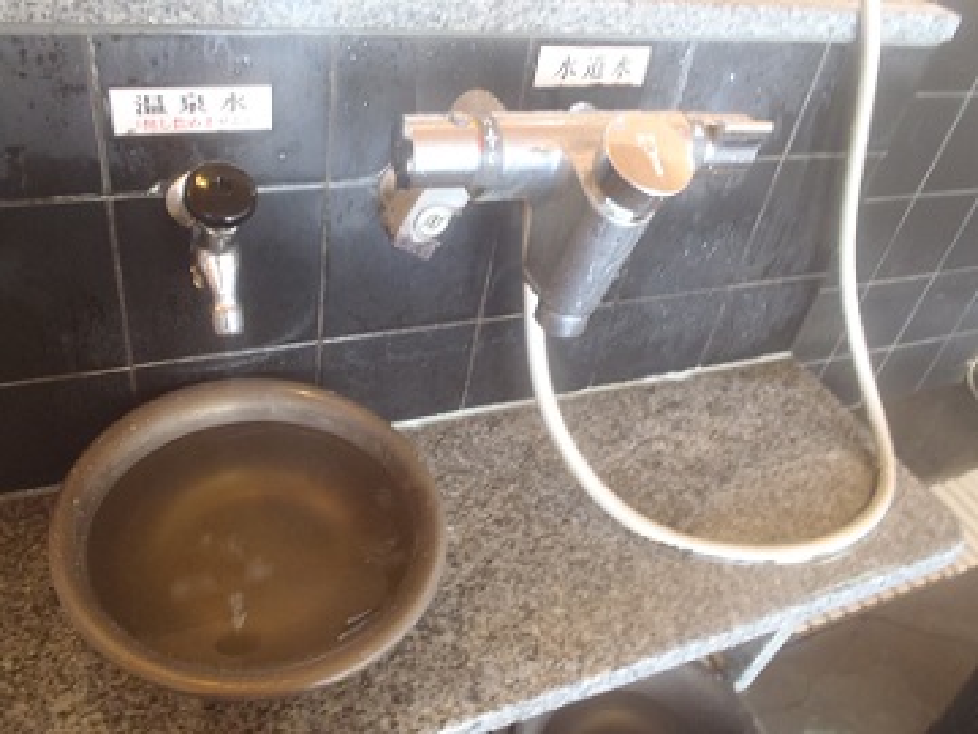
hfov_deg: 63.4
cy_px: 367
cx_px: 489
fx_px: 791
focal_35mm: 28
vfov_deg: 49.7
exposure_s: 1/4
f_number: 3.9
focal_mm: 5
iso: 250
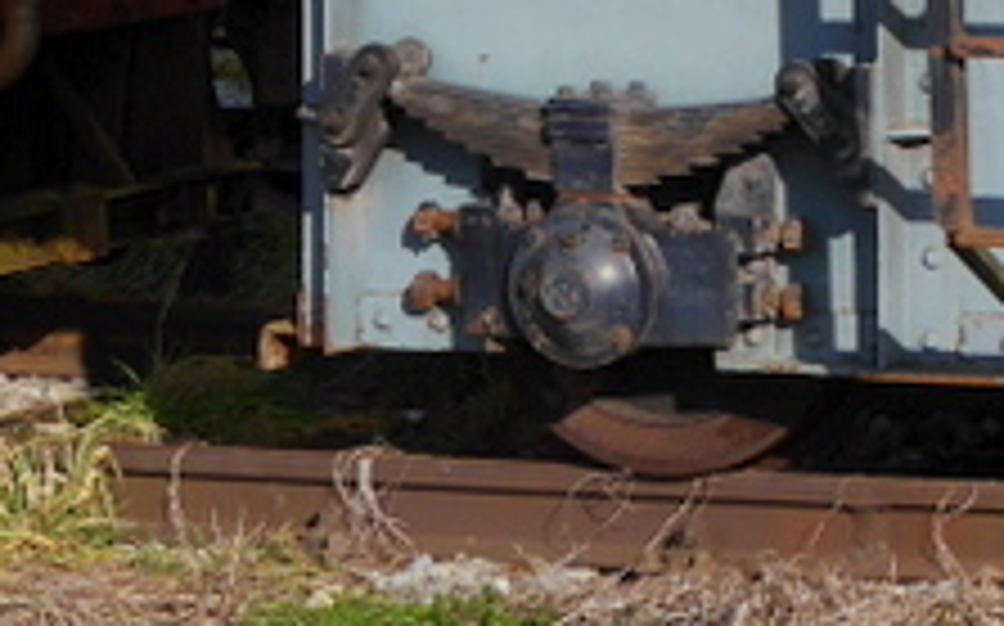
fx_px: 6015
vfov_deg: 5.8
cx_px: 1751
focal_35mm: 220
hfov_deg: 9.2
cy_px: -651
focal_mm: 21
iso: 160
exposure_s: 1/400
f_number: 9
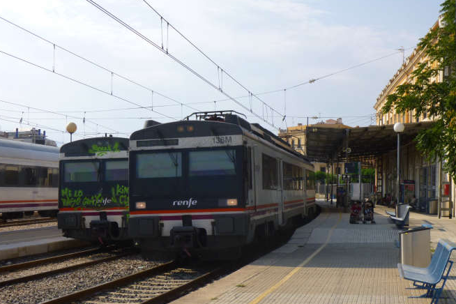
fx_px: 697
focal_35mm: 55
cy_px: 169
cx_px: 208
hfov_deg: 36.2
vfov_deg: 24.6
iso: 100
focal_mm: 8
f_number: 3.9
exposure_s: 1/640
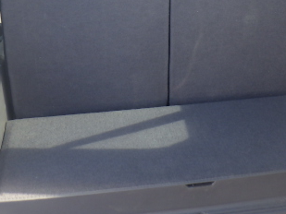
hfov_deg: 33.2
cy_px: -4
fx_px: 479
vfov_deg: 24.1
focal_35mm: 58
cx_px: 150
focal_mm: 5
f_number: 3.5
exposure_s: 1/100
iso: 125
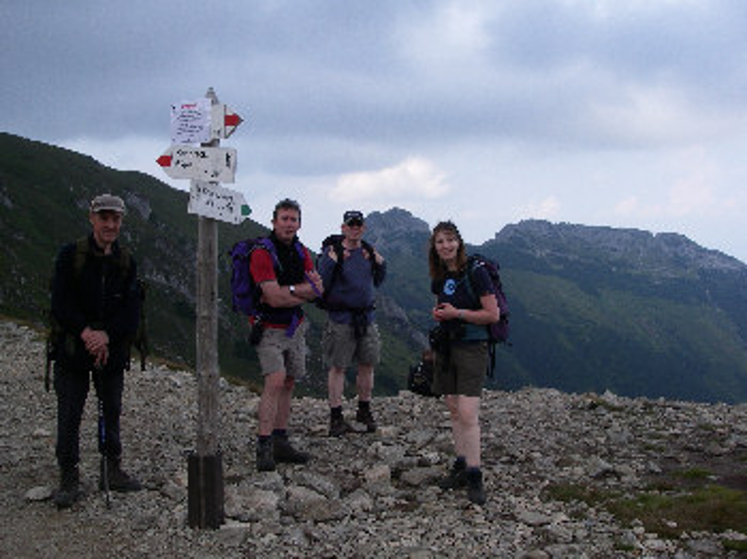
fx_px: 819
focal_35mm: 38
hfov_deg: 49.0
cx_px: 374
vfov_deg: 37.7
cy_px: 280
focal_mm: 6.3
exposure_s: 1/160
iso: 80
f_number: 6.6
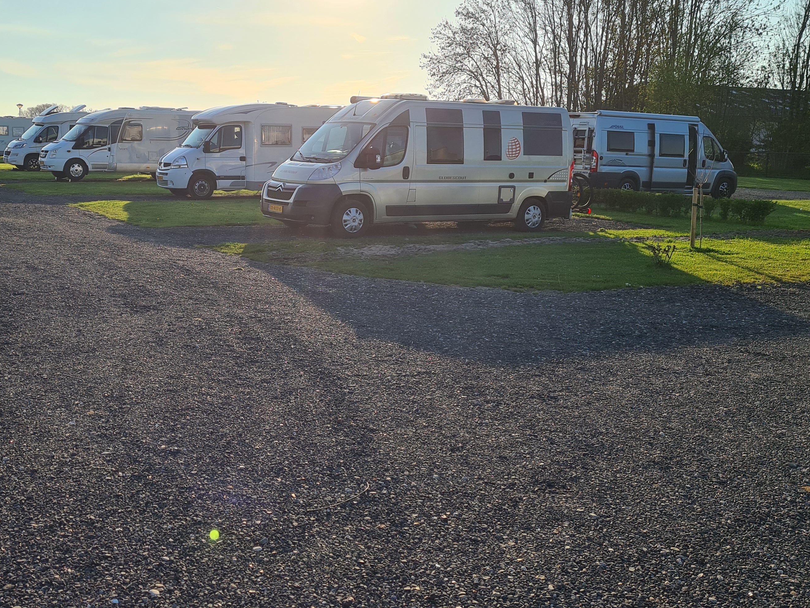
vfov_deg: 35.9
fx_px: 936
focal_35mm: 40
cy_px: 252
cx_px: 284
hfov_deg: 46.2
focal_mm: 5.4
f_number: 1.8
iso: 50
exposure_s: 1/3208
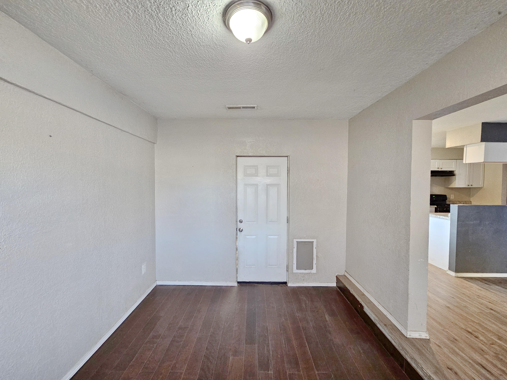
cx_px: 254
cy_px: 190
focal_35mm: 13
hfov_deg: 106.2
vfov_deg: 89.9
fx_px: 190
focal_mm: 2.2
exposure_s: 1/30
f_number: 2.2
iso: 320
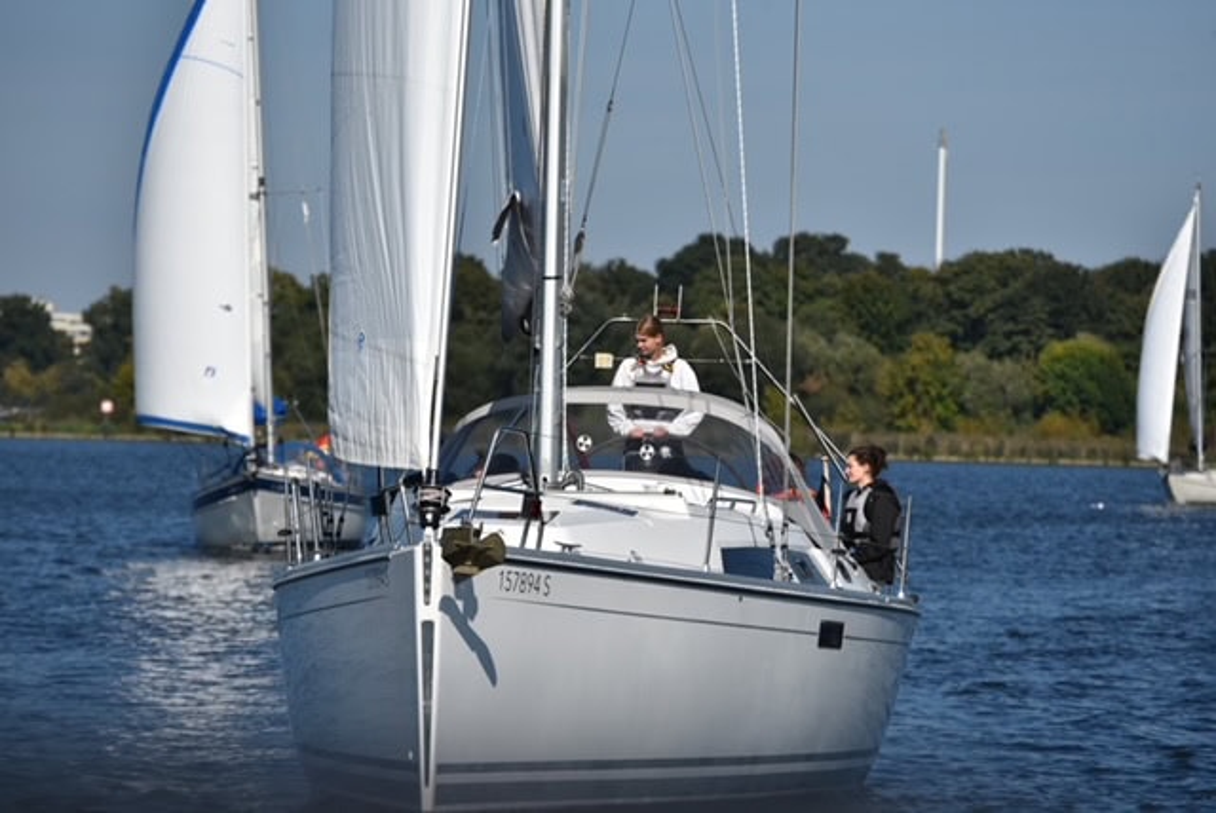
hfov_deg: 10.3
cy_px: 406
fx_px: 6762
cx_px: 608
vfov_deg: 6.9
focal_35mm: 200
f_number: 5.6
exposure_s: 1/2000
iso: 220
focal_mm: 200
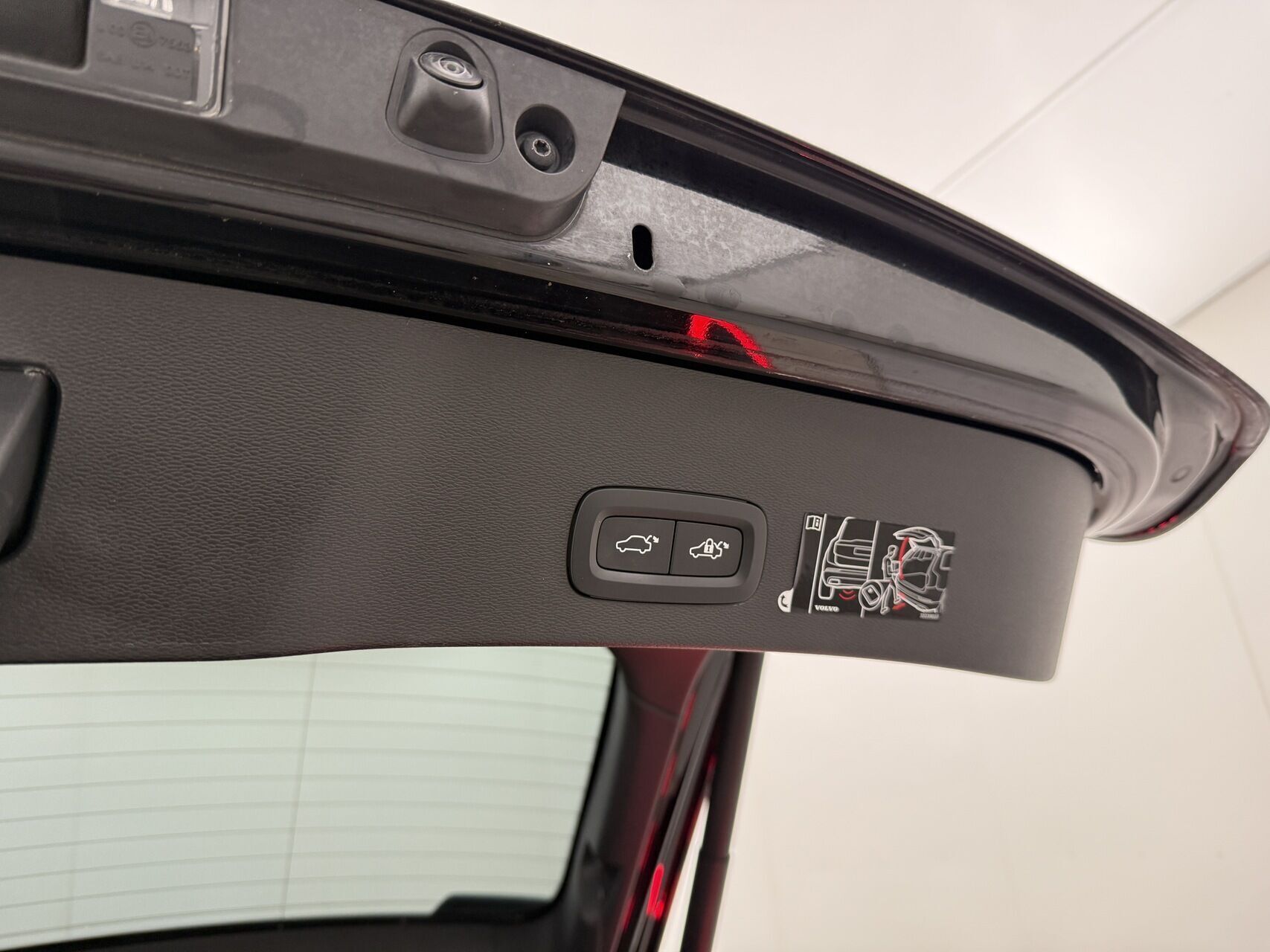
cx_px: 635
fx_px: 880
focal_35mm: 24
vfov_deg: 56.8
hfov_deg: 71.6
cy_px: 476
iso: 160
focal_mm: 6.76
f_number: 1.78
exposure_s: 1/50
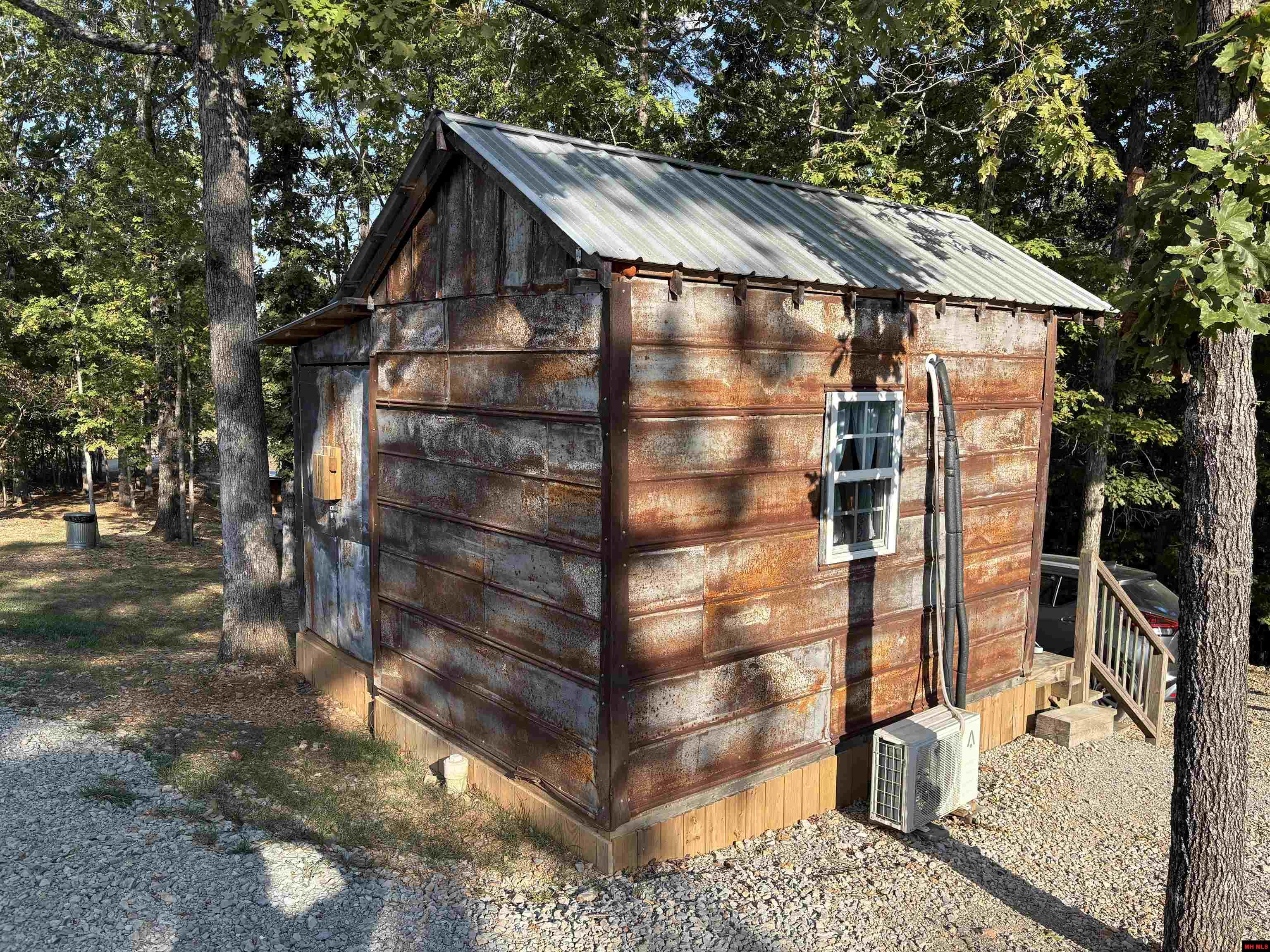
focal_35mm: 26
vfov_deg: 53.1
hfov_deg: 67.3
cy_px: 476
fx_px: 954
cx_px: 635
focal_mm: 5.96
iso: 50
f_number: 1.6
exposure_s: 1/1420
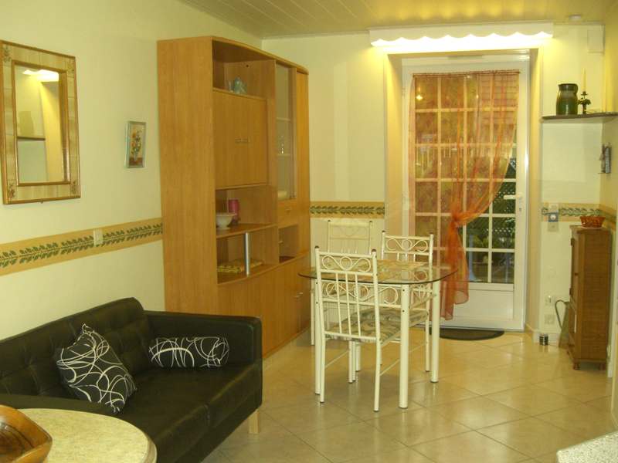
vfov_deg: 37.7
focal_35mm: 38
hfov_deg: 49.0
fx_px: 678
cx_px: 309
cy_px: 232
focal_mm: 6.3
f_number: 3.1
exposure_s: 1/60
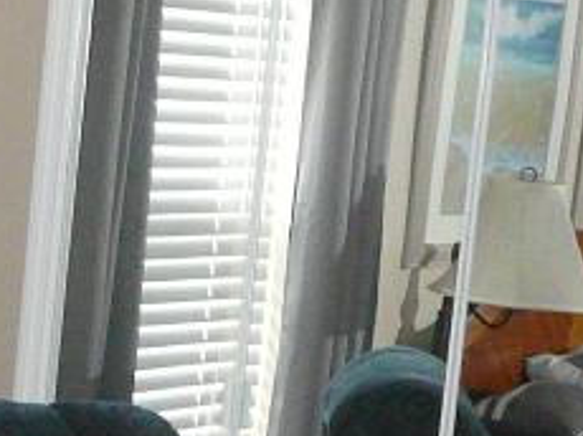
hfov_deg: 12.3
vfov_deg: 9.5
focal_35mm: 156
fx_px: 2625
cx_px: -177
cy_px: 385
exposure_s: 1/30
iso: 400
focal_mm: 5.2
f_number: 2.8
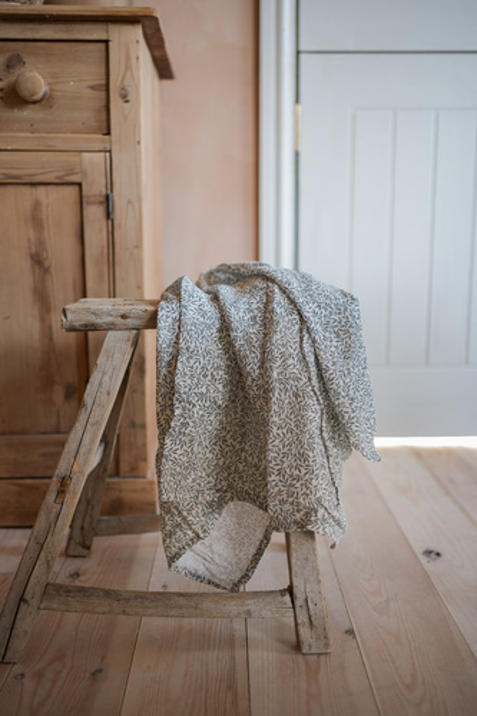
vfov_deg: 54.5
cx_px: 238
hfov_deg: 37.8
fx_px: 696
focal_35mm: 35
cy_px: 358
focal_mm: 35
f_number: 1.8
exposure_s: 1/40
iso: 100
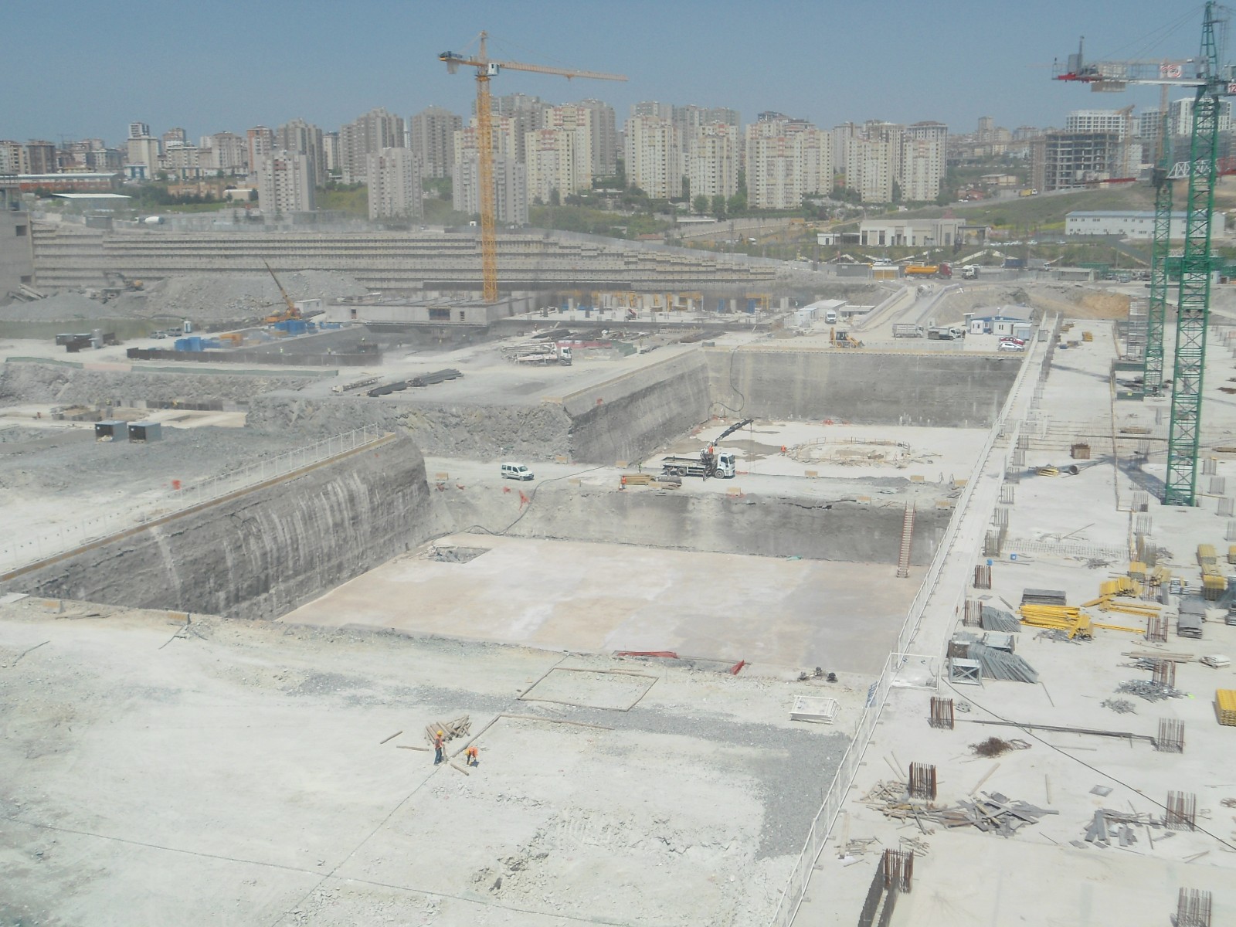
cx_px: 618
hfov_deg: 50.1
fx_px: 1321
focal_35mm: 37
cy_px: 464
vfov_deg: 38.7
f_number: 9.2
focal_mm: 6.7
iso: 80
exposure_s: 1/250
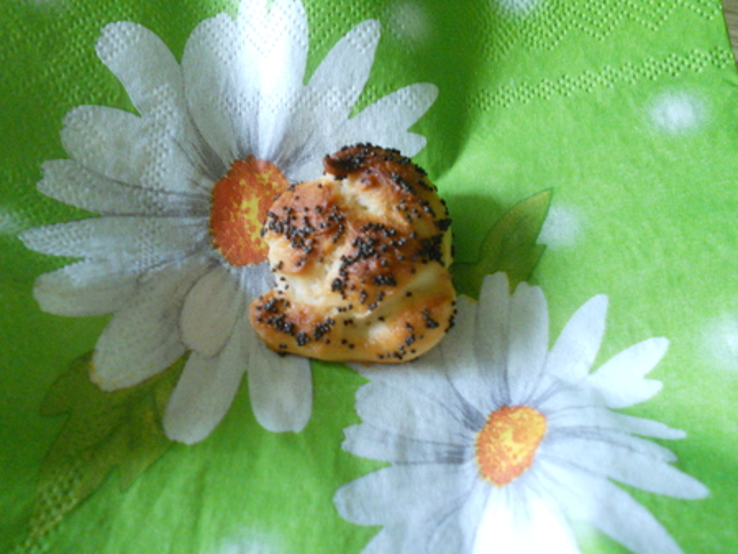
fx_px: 683
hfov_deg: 56.8
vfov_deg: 44.2
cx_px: 369
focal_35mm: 32
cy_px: 277
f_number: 3.5
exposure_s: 1/8
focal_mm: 5.8
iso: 500
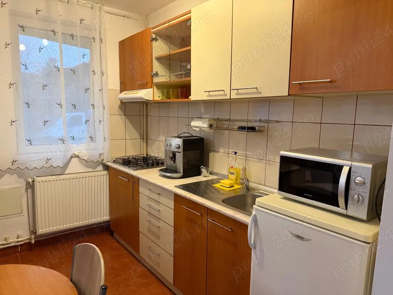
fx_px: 272
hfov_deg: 71.6
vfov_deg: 56.8
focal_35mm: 24
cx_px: 196
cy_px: 148
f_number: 1.78
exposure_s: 1/50
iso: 400
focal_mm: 6.76
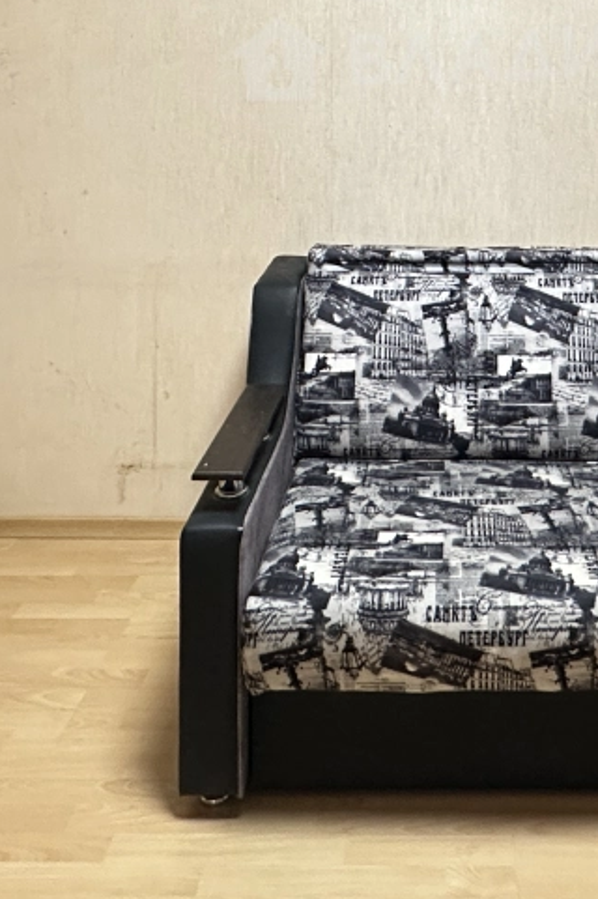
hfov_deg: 34.3
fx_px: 948
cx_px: 450
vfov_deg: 44.9
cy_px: 51
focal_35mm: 38
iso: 500
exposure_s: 1/50
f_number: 2.2
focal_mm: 2.22
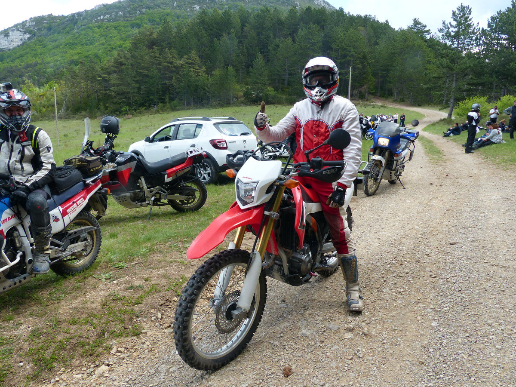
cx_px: 258
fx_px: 388
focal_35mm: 26
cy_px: 194
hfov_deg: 67.3
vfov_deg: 53.1
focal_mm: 4.5
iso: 100
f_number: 4
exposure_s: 1/250
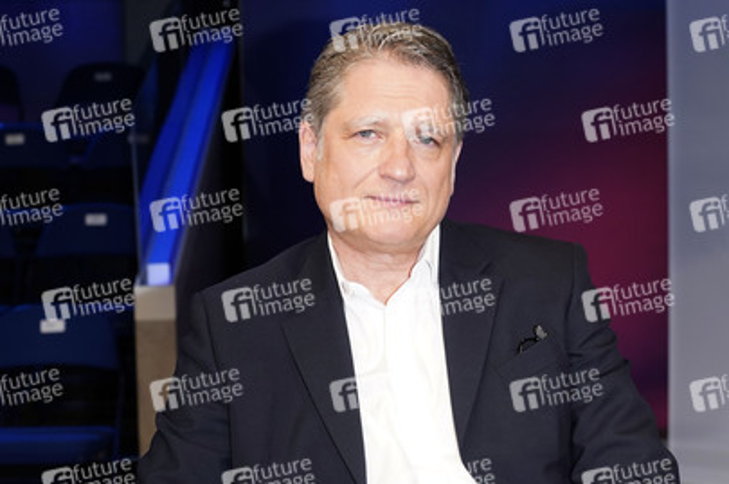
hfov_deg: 33.9
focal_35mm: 59
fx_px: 1193
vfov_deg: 22.9
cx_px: 400
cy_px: 255
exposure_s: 1/160
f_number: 5.6
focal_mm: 53
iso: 2000
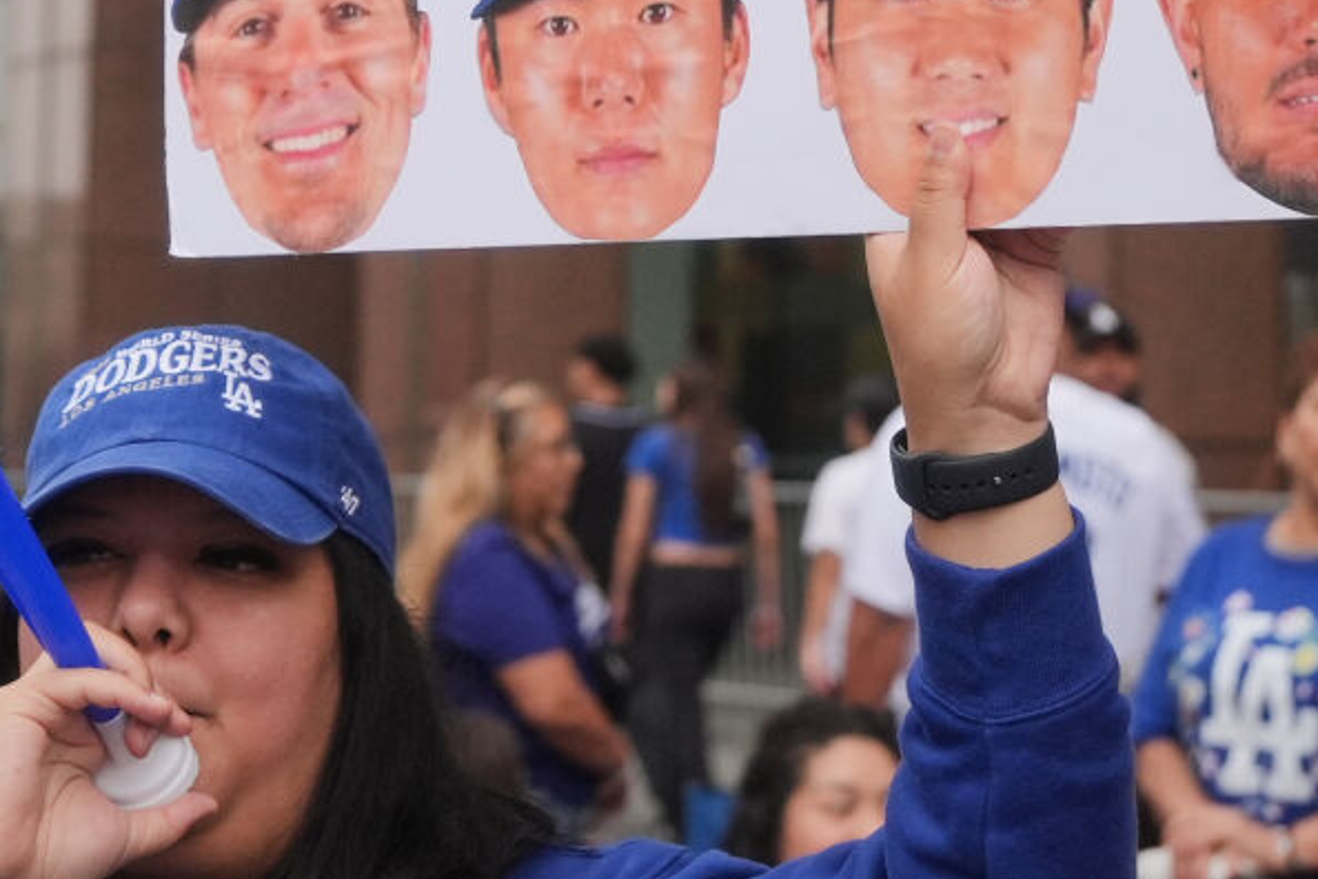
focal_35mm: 98
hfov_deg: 20.8
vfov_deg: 13.8
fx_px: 3588
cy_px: 48
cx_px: 571
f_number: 2.8
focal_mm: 33
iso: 1250
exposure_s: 1/3200
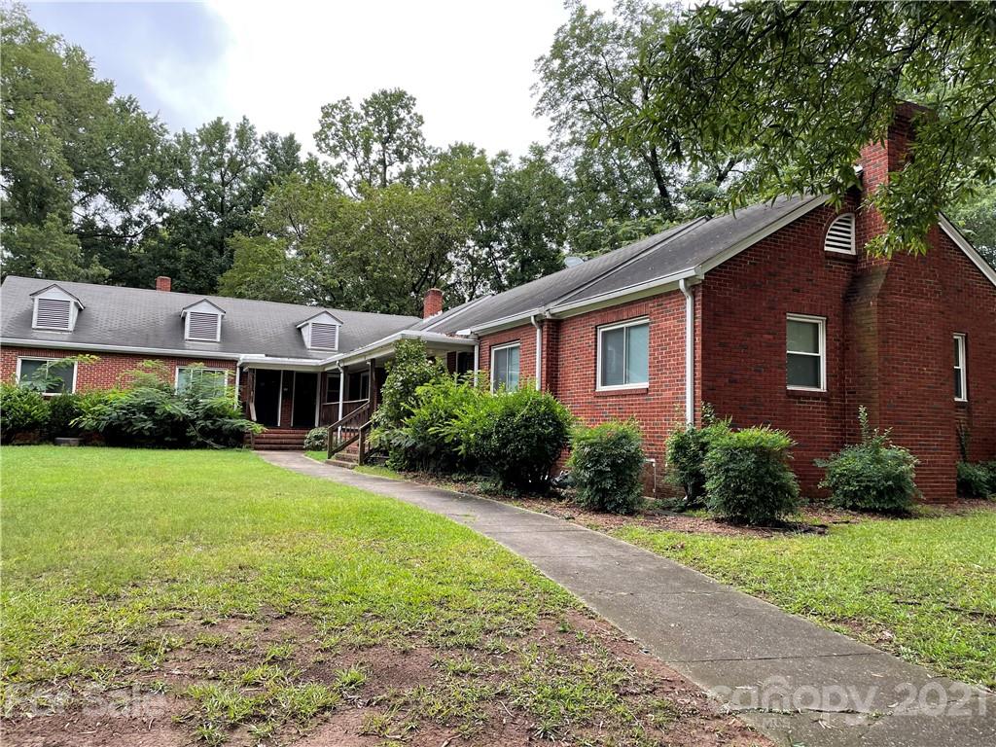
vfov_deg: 53.1
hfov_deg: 67.3
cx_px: 498
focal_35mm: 26
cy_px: 374
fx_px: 748
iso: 32
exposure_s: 1/491
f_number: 1.6
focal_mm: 4.2
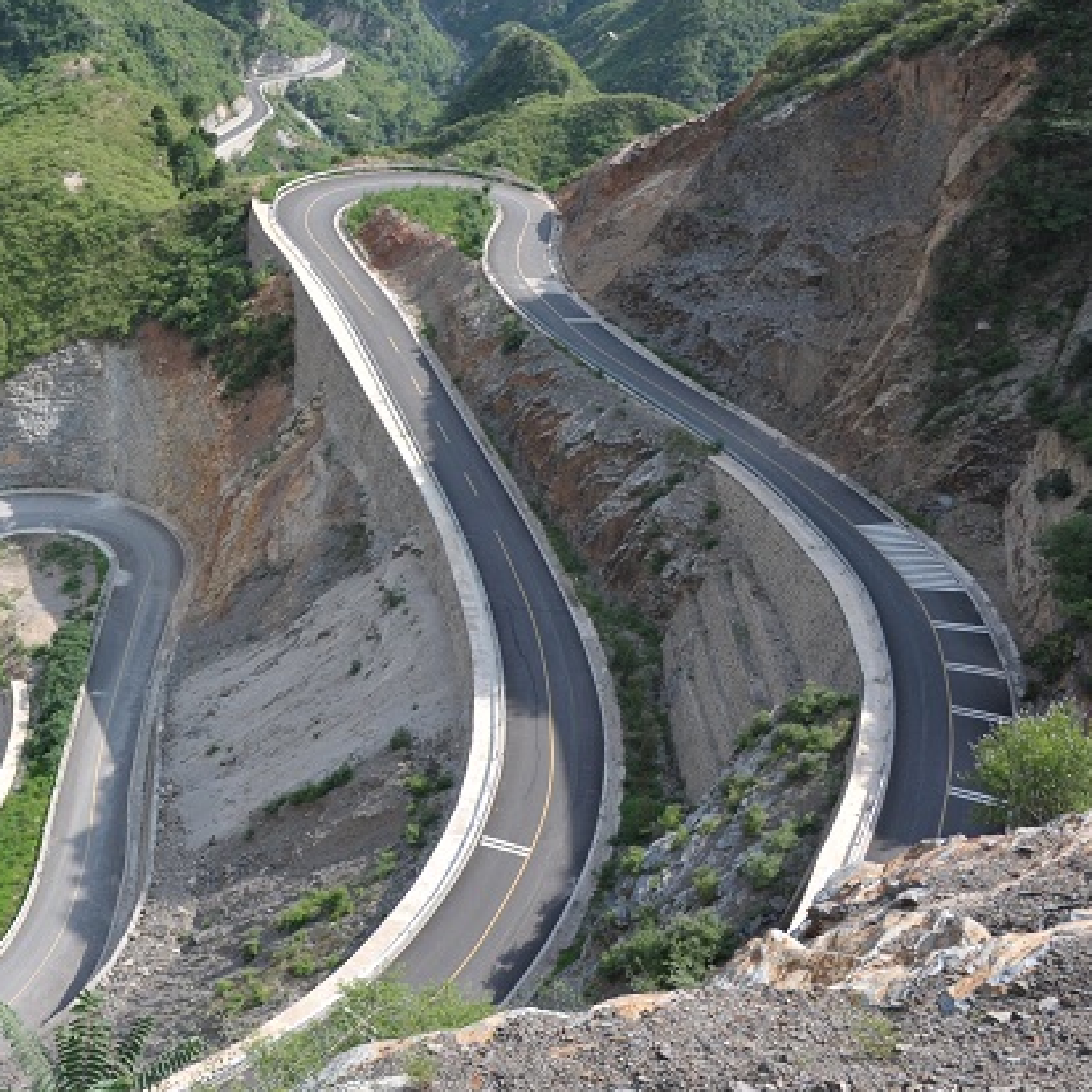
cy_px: 488
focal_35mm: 46
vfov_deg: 36.8
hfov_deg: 34.4
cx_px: 77
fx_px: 1642
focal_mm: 28
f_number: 8
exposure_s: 1/500
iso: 500
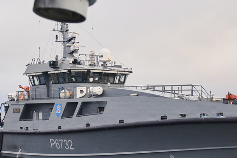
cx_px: 122
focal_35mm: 80
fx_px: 527
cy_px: 109
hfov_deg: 25.4
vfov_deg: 17.0
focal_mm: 25.7
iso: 1600
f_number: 3.6
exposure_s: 1/600
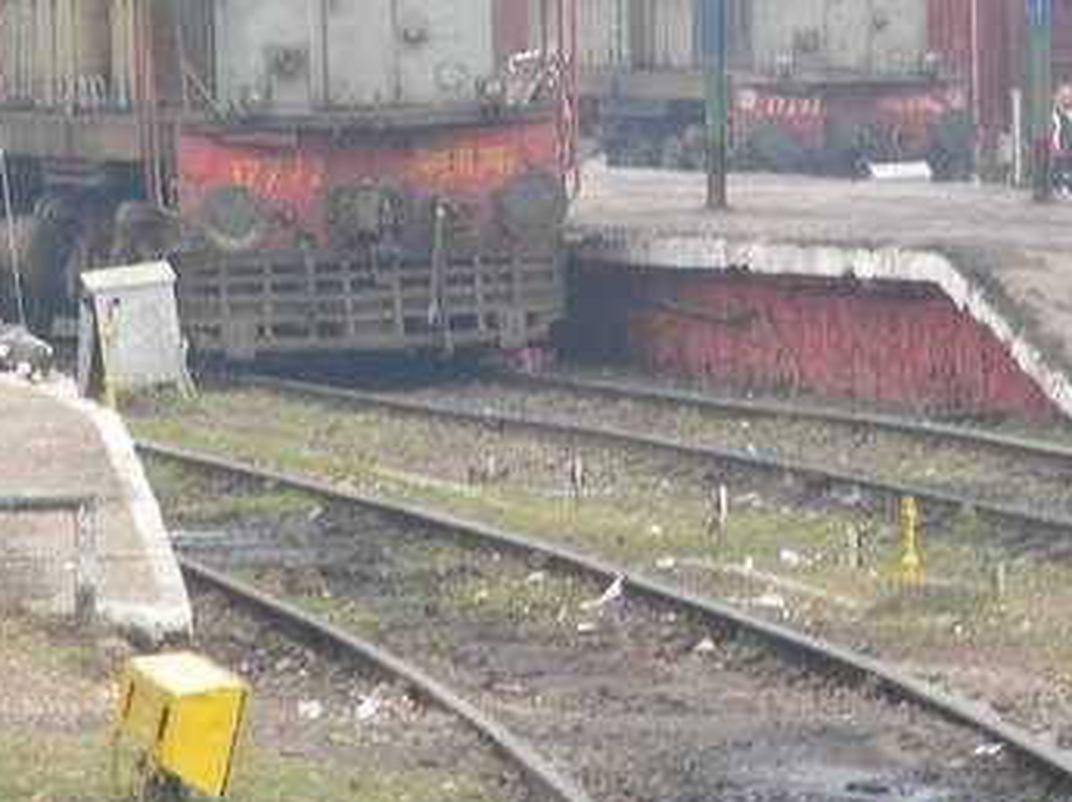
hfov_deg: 3.7
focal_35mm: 534
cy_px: -112
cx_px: 429
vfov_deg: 2.8
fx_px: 16520
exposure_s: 1/92.8
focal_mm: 38.3
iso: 50
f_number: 3.5
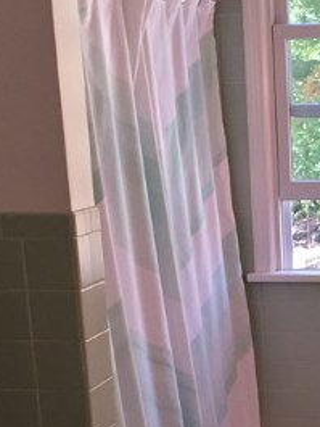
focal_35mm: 84
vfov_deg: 22.7
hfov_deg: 17.0
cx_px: 349
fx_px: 1035
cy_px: 383
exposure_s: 1/30
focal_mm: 4.15
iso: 50
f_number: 2.2
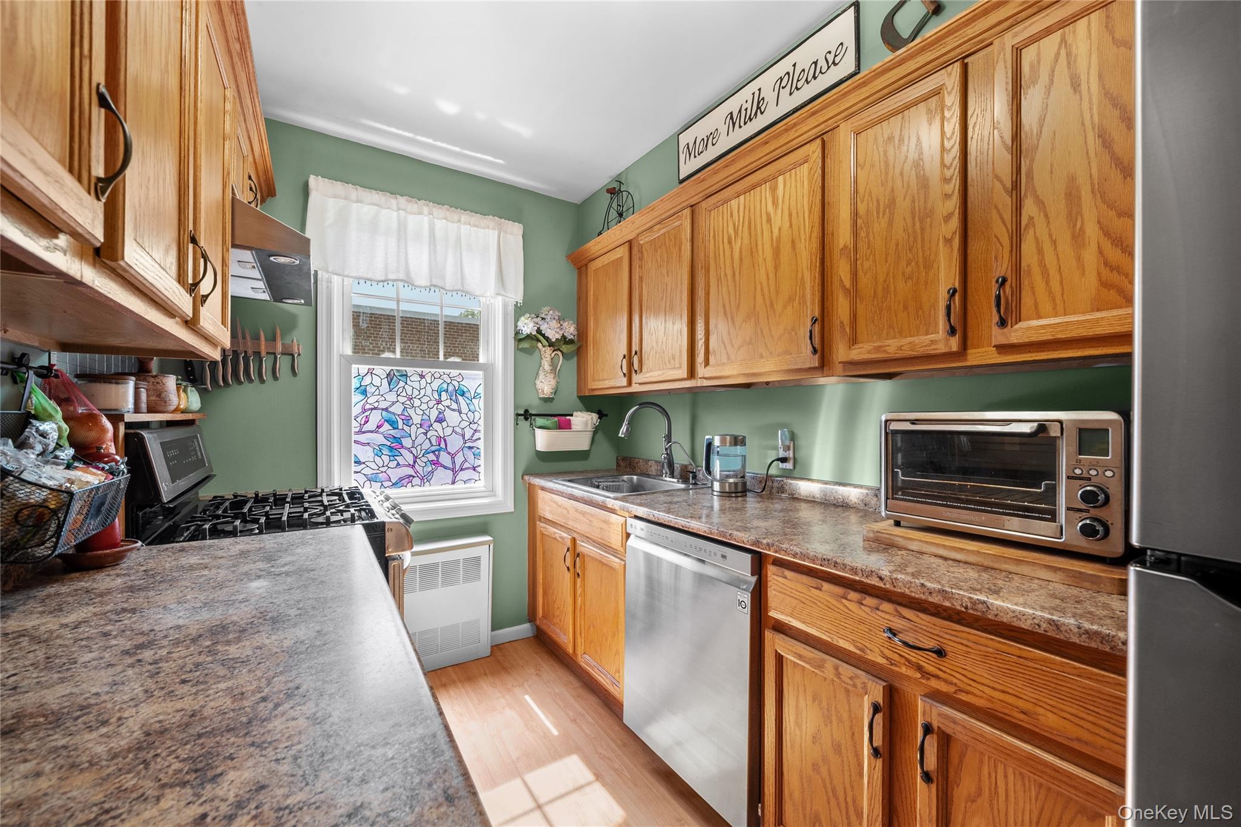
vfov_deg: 81.2
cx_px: 620
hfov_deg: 104.3
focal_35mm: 14
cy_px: 414
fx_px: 483
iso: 640
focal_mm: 14
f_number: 9
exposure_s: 1/10
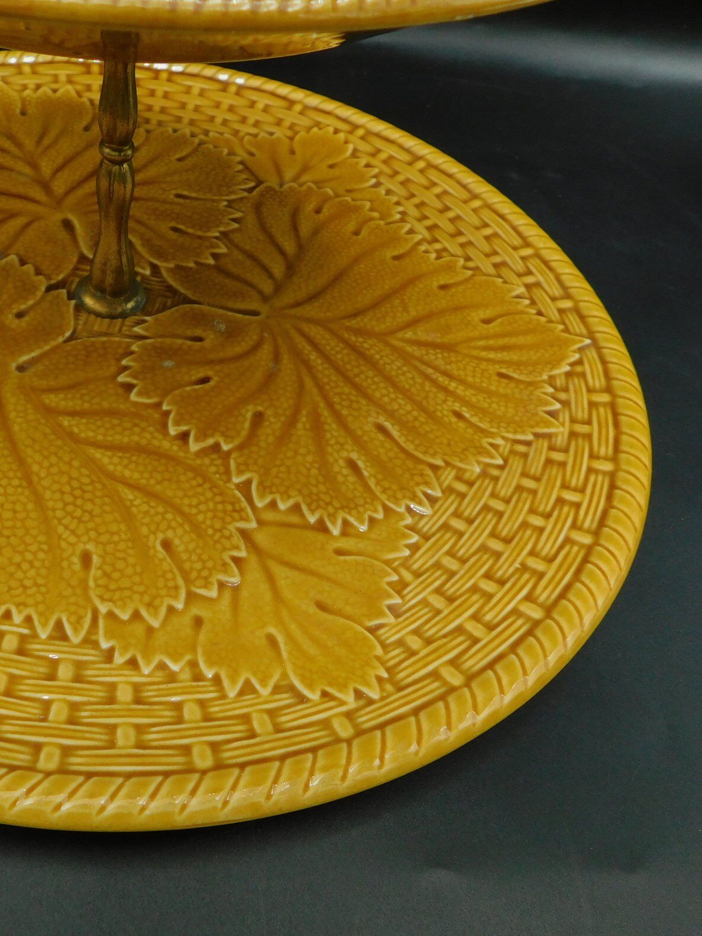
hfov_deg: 43.7
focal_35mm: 31
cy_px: 472
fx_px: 838
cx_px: 158
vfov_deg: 58.4
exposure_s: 1/125
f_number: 3
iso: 125
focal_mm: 4
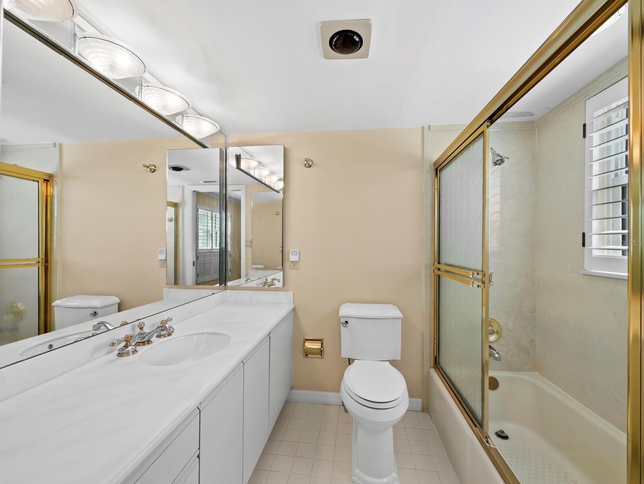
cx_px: 322
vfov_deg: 85.7
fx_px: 261
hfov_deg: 102.0
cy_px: 242
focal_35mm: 14
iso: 320
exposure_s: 1/6
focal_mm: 7
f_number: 13
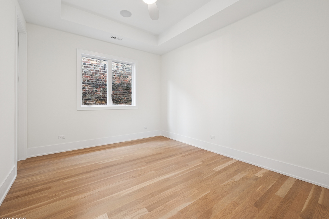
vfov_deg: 77.2
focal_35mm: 15
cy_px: 106
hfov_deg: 100.4
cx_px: 159
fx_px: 137
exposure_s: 1/4
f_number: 9.5
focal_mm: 14
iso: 200
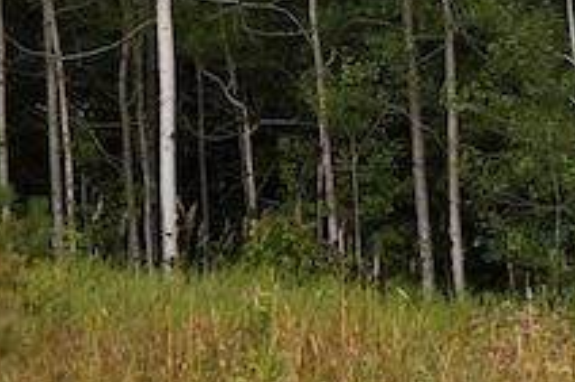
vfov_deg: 10.0
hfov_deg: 13.6
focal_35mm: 136
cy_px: -31
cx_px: -434
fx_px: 2170
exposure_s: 1/250
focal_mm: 24
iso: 250
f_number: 3.5
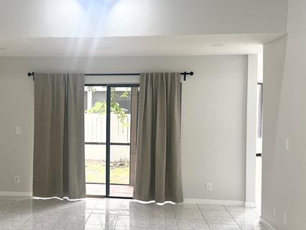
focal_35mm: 48
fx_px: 424
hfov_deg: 38.8
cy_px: 130
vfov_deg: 30.2
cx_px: 85
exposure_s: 1/120
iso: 100
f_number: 1.5
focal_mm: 5.7
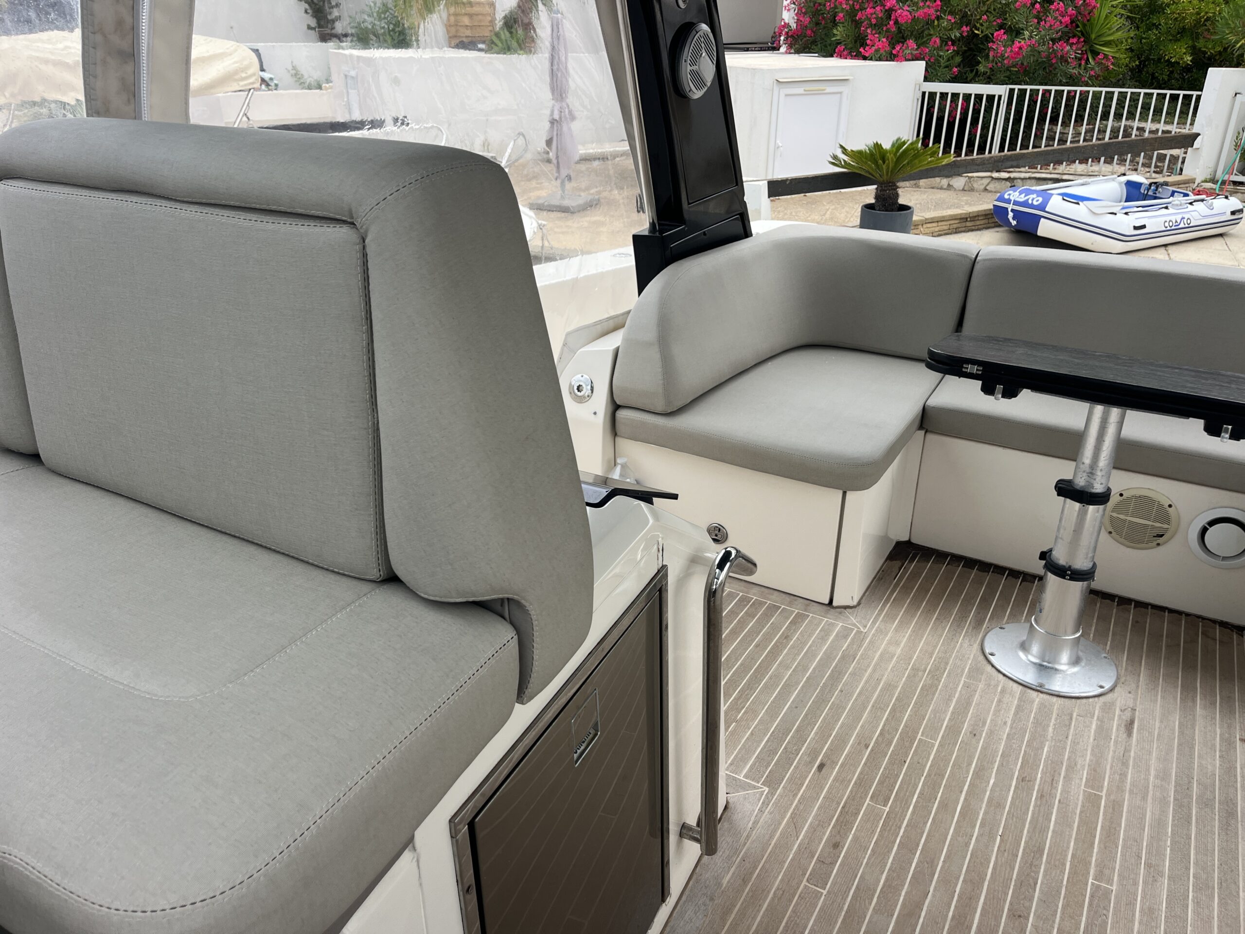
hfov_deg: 67.3
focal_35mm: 26
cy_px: 467
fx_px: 935
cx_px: 622
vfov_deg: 53.1
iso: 40
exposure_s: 1/169
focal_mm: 5.1
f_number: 1.6
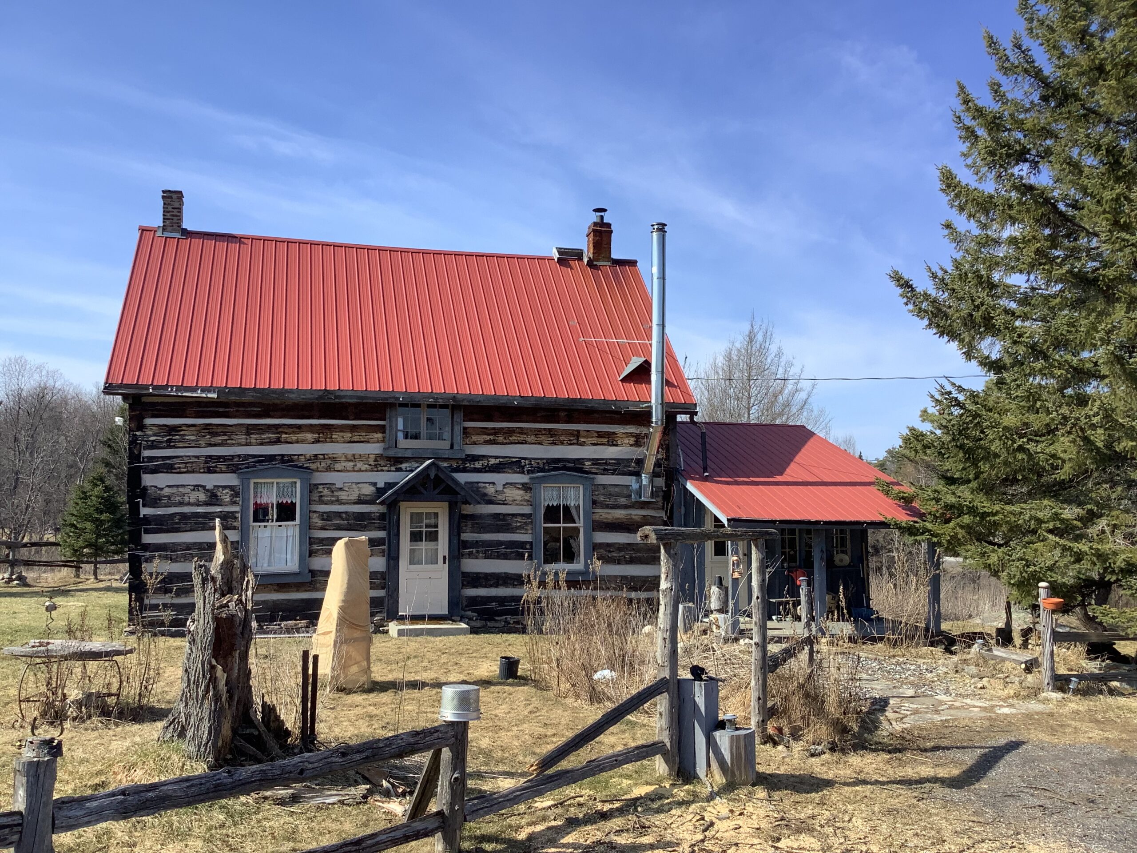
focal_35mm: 31
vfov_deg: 45.4
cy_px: 426
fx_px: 1018
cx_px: 568
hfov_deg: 58.4
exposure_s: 1/970
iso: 25
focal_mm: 3.3
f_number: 2.4
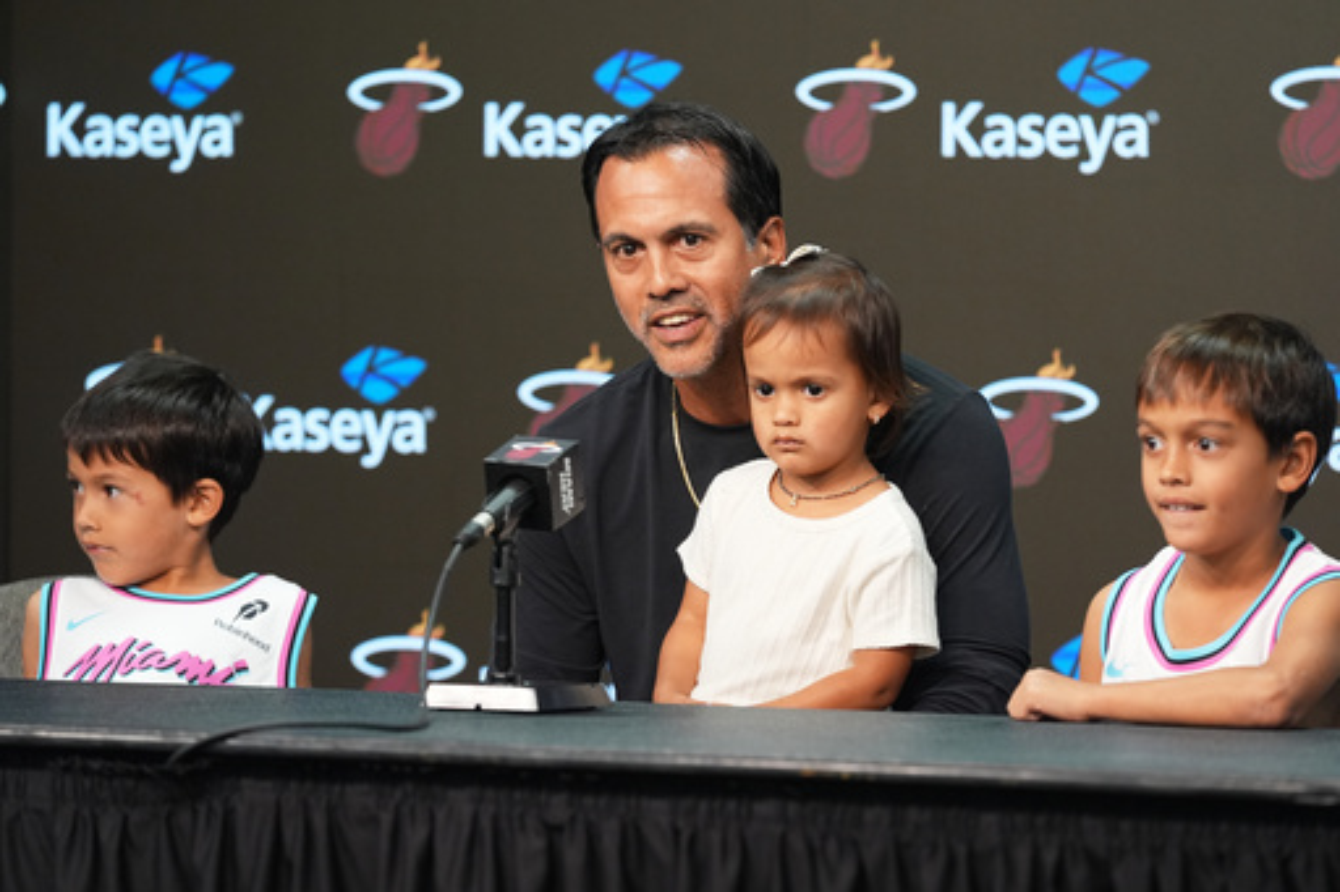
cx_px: 670
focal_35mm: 197
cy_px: 446
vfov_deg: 7.0
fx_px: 7330
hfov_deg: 10.4
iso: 2500
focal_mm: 197
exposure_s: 1/160
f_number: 4.5
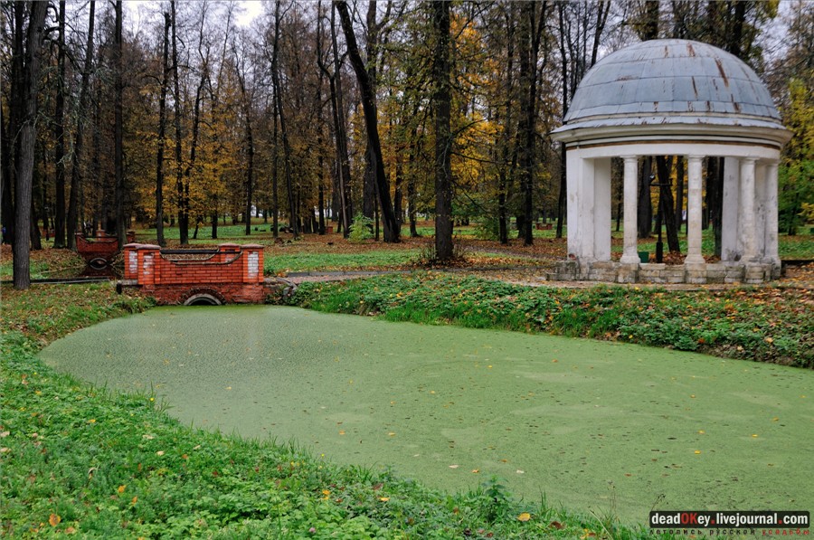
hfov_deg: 53.2
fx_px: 813
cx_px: 407
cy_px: 270
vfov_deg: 36.8
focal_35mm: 36
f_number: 6.3
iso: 250
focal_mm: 24
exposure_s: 1/250
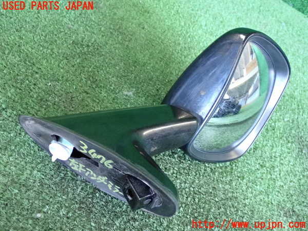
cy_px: 116
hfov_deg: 40.4
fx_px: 418
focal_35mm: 47
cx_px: 154
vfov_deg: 30.9
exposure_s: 1/125
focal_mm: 8.4
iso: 2500
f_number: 3.1
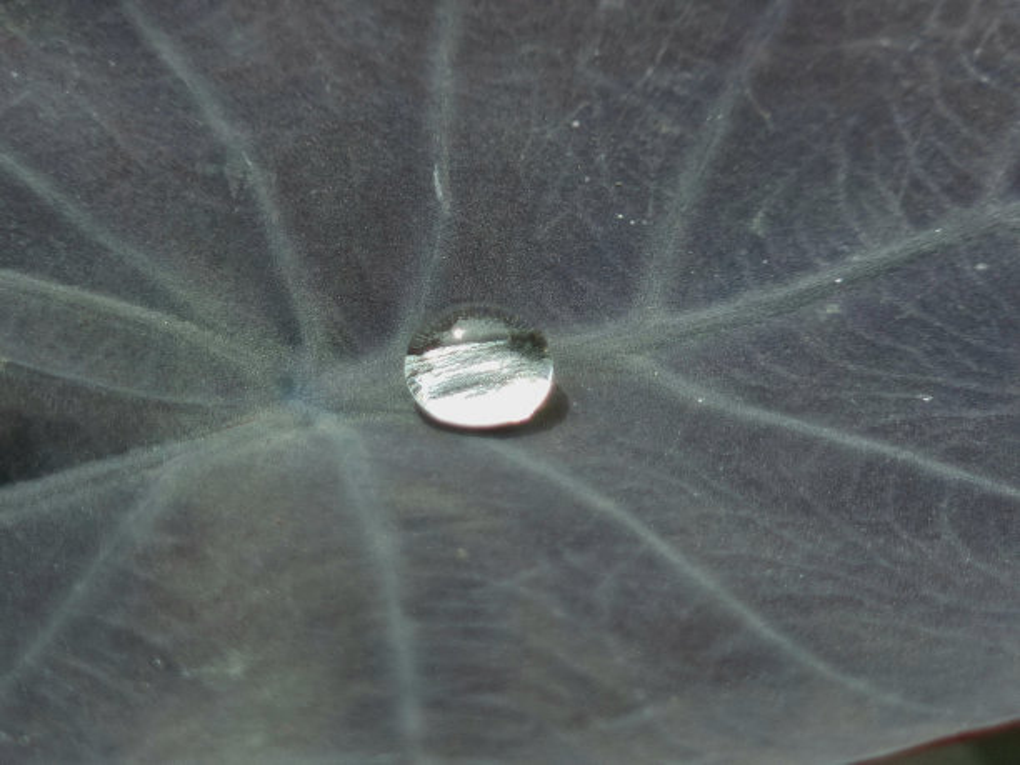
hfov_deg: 27.0
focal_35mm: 72
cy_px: 382
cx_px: 510
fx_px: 2122
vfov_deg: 20.4
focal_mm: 9
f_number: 2.4
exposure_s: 1/357
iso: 50
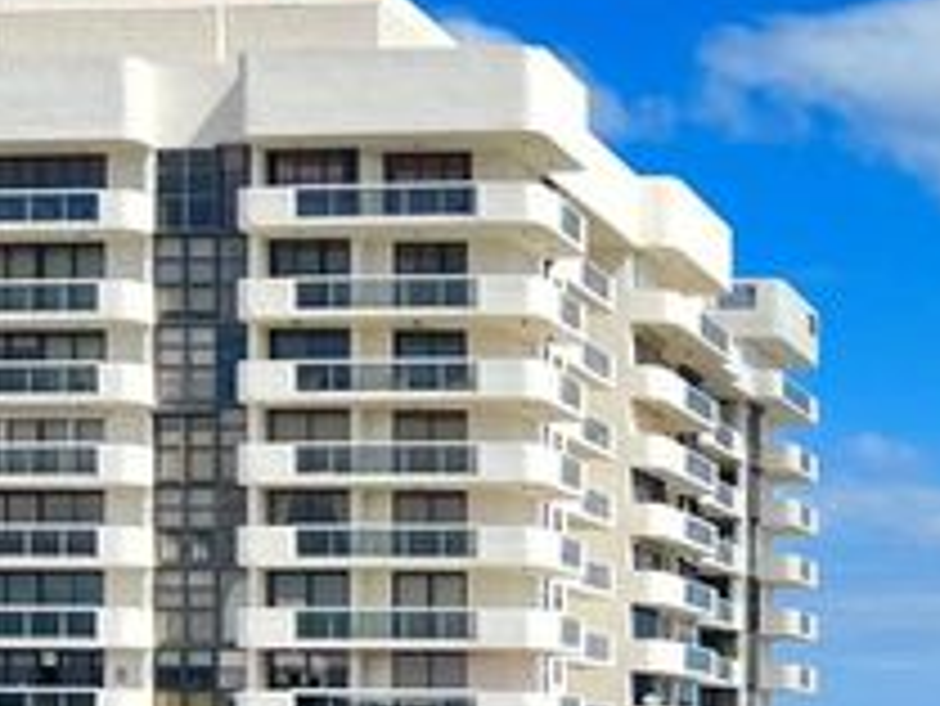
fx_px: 2255
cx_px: 1034
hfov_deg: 22.2
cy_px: 780
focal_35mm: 83
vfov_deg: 17.2
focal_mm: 5.7
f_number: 1.5
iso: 50
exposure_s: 1/1575
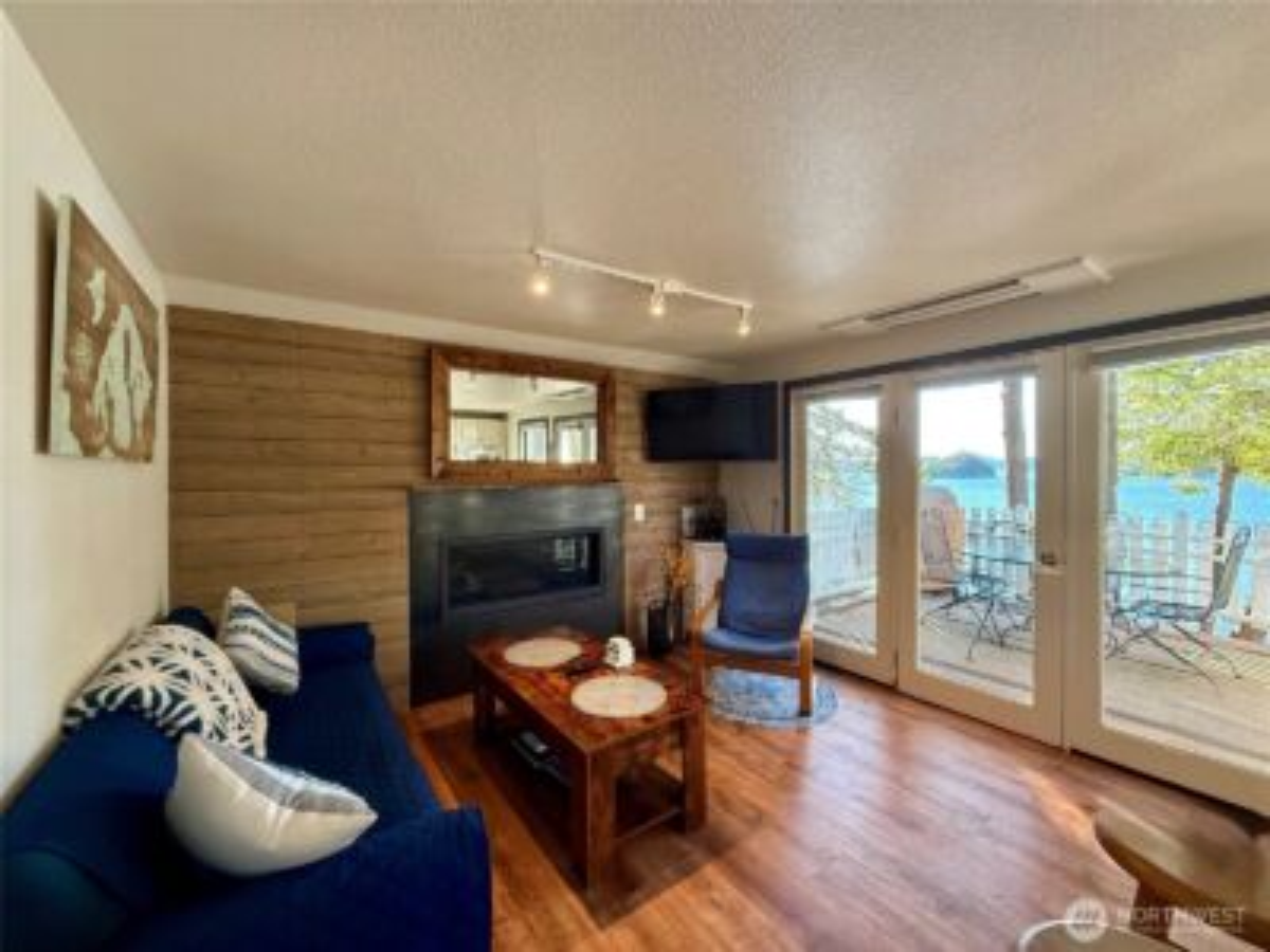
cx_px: 635
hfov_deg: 102.1
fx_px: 514
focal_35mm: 14
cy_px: 476
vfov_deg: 85.7
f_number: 2.2
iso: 320
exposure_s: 1/120
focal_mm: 2.22
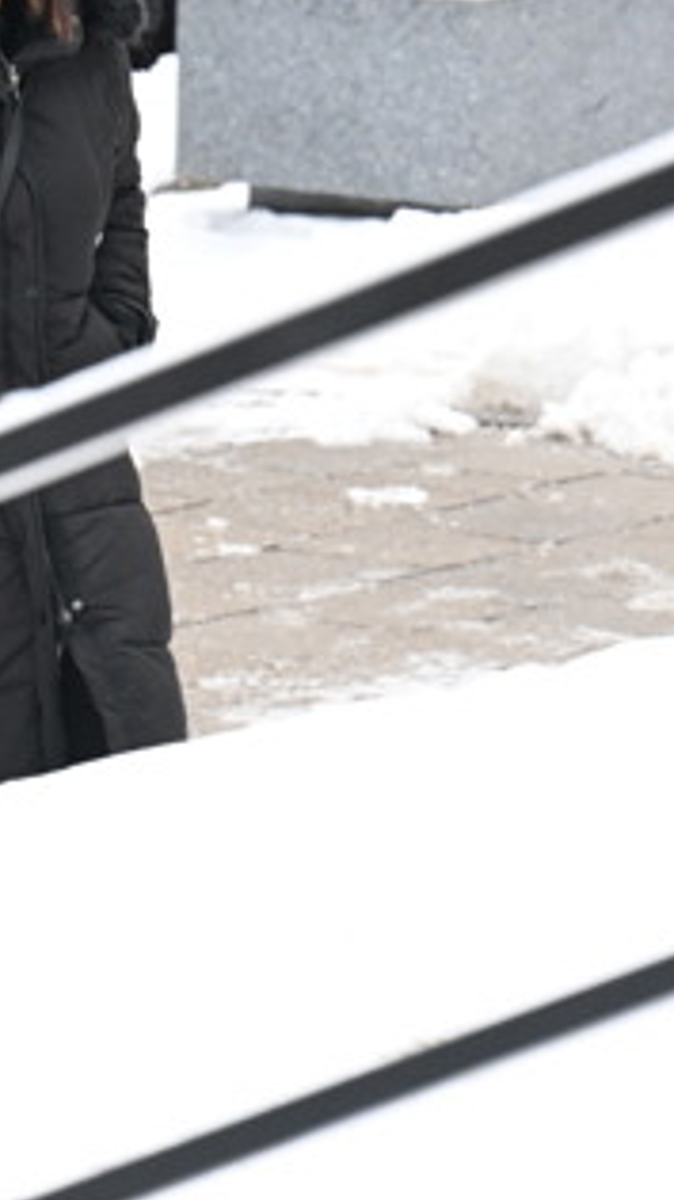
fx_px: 17520
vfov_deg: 3.9
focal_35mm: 551
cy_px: 495
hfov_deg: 2.2
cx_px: -282
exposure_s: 1/200
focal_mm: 160
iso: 1600
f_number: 5
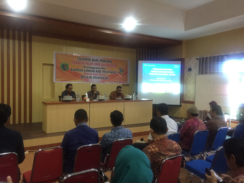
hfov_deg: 61.7
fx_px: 204
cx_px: 122
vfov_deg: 48.2
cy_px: 92
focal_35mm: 29
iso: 250
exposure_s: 1/20
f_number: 2.2
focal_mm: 4.15
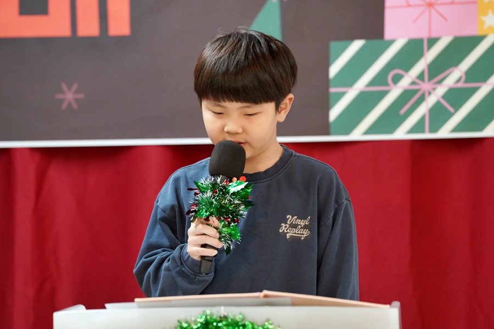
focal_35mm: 201
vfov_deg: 6.8
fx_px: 2757
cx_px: 247
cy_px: 164
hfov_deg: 10.2
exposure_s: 1/250
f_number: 4
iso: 4000
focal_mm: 200
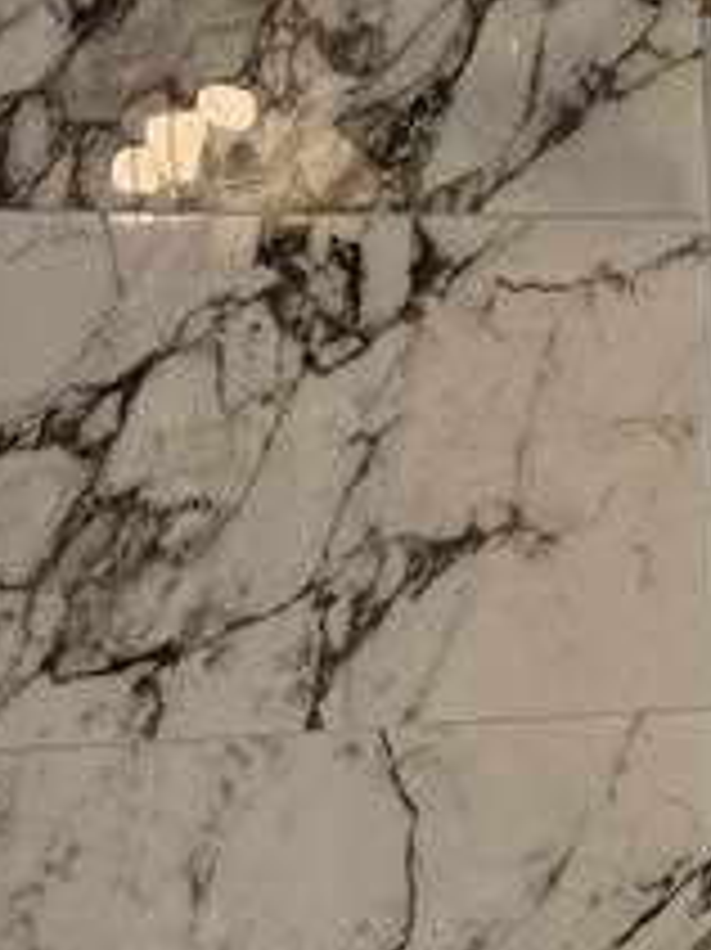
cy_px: 756
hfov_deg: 12.0
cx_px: 572
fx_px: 3372
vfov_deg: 15.9
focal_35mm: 123
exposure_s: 1/356
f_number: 1.78
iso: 100
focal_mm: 6.76
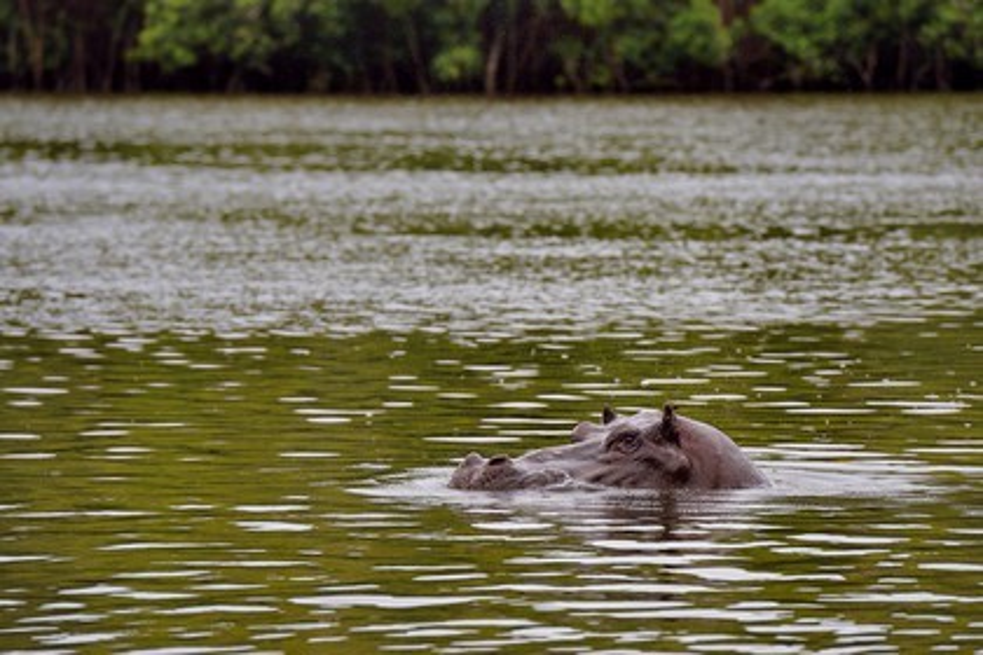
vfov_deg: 6.9
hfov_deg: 10.3
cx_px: 492
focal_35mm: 200
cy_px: 328
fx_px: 5461
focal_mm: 200
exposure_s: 1/320
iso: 800
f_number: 5.6
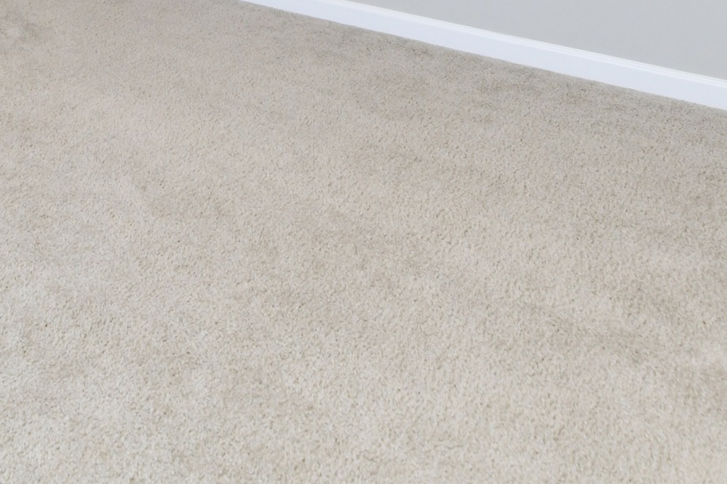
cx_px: 62
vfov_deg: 21.9
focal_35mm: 47
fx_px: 949
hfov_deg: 38.8
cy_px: -309
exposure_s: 1/160
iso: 640
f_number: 6.3
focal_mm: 14
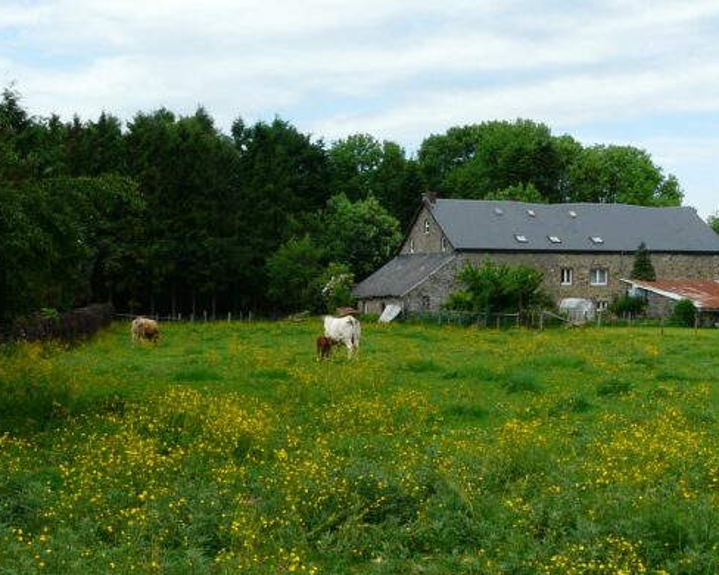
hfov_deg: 34.7
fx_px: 1149
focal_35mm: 54
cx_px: 423
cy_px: 285
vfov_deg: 28.1
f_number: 5.6
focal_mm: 4.6
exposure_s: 1/250
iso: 100
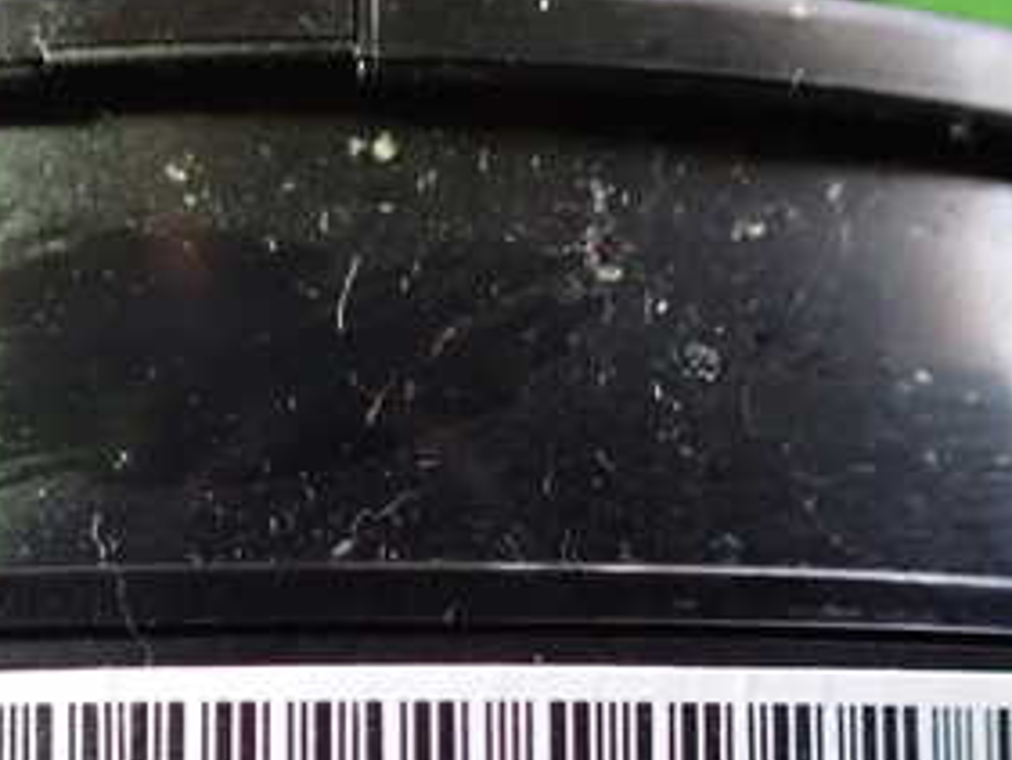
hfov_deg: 30.0
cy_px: 792
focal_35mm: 64
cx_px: 342
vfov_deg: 21.9
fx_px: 1872
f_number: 2.3
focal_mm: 5.4
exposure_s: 1/30
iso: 1250
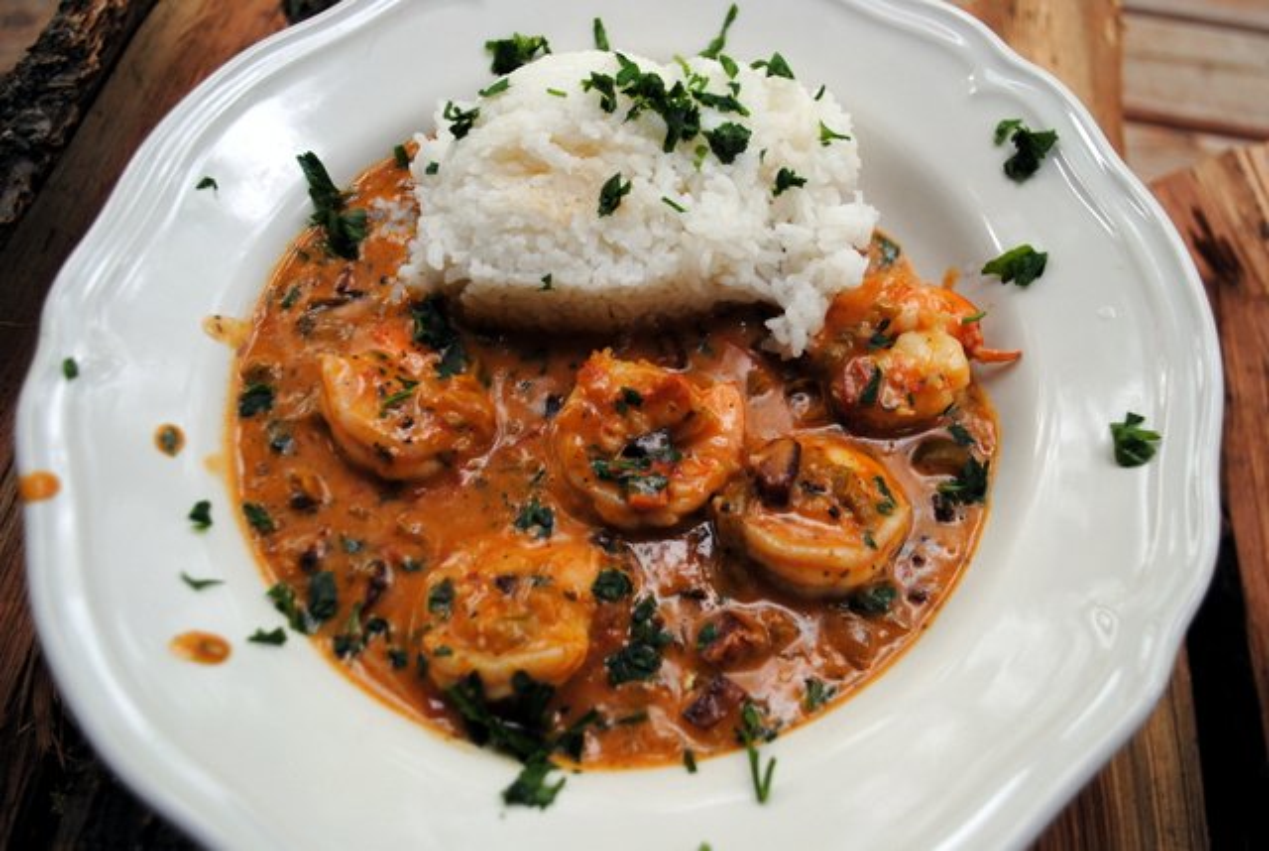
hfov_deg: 61.8
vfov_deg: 43.8
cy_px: 426
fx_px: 1059
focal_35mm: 30
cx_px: 634
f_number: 4.5
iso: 200
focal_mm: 20
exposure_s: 1/80
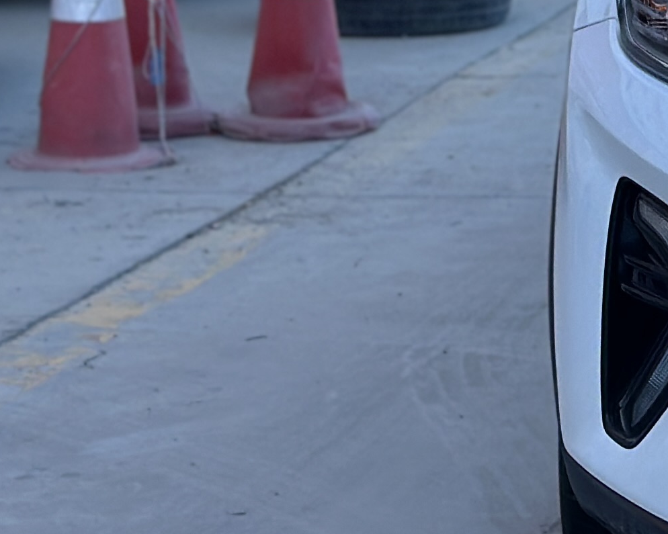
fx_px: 3756
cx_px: 1265
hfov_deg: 9.6
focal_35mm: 190
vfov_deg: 8.1
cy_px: 1
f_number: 1.78
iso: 80
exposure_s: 1/1272
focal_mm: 6.86
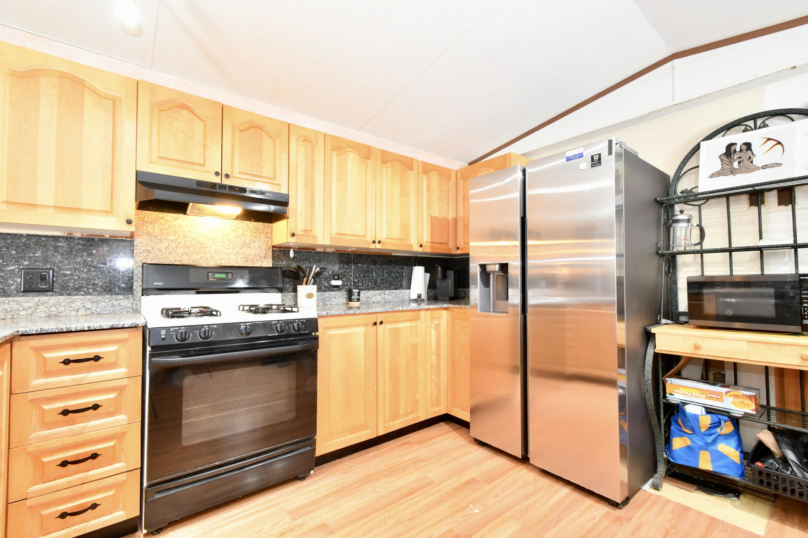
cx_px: 404
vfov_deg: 77.3
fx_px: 337
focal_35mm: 15
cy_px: 269
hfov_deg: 100.4
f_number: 14
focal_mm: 10
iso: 1250
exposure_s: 1/2.5
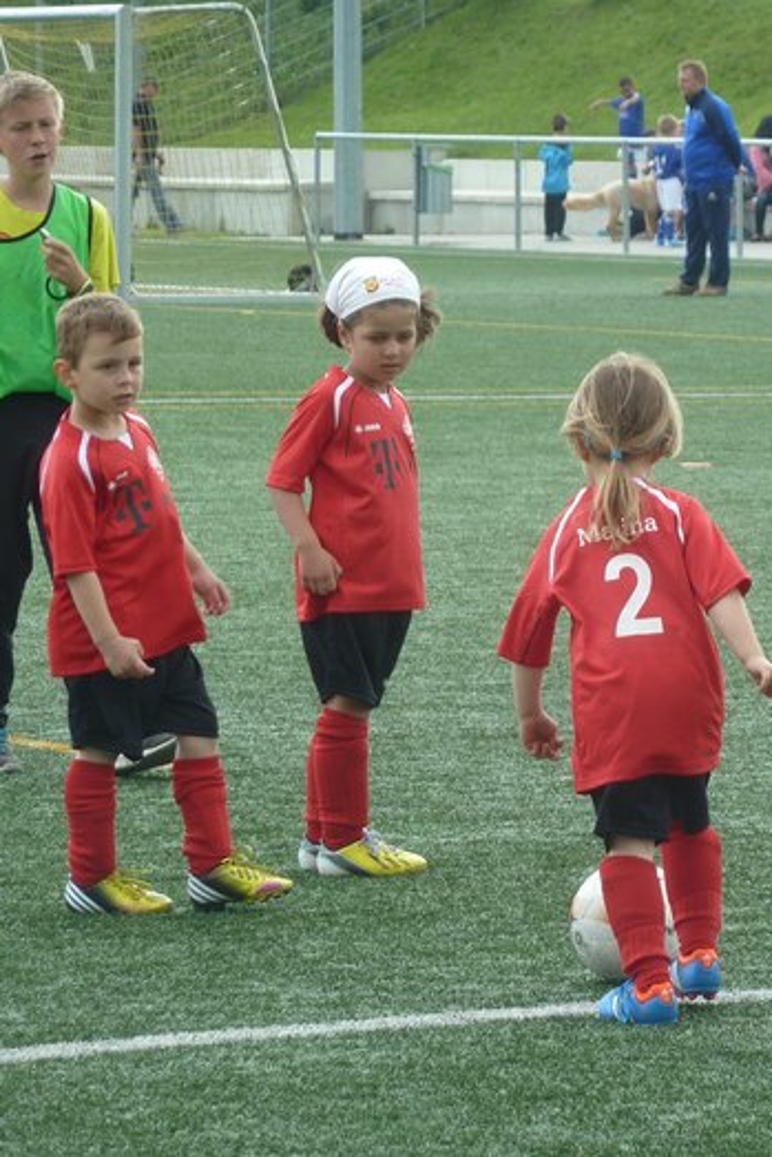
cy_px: 578
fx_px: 10832
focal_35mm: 337
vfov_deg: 6.1
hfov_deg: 4.1
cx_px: 650
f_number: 4.7
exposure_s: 1/125
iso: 80
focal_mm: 39.7
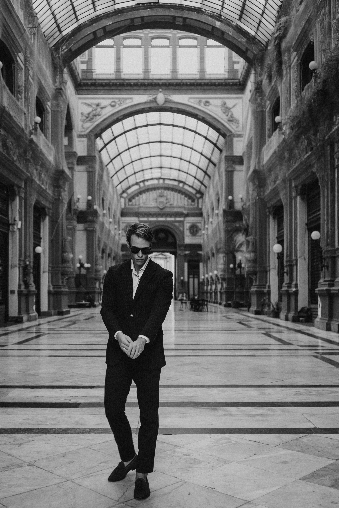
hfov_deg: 37.9
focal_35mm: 35
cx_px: 170
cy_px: 254
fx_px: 494
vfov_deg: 54.4
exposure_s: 1/125
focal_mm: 35
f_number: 2.8
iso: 1250
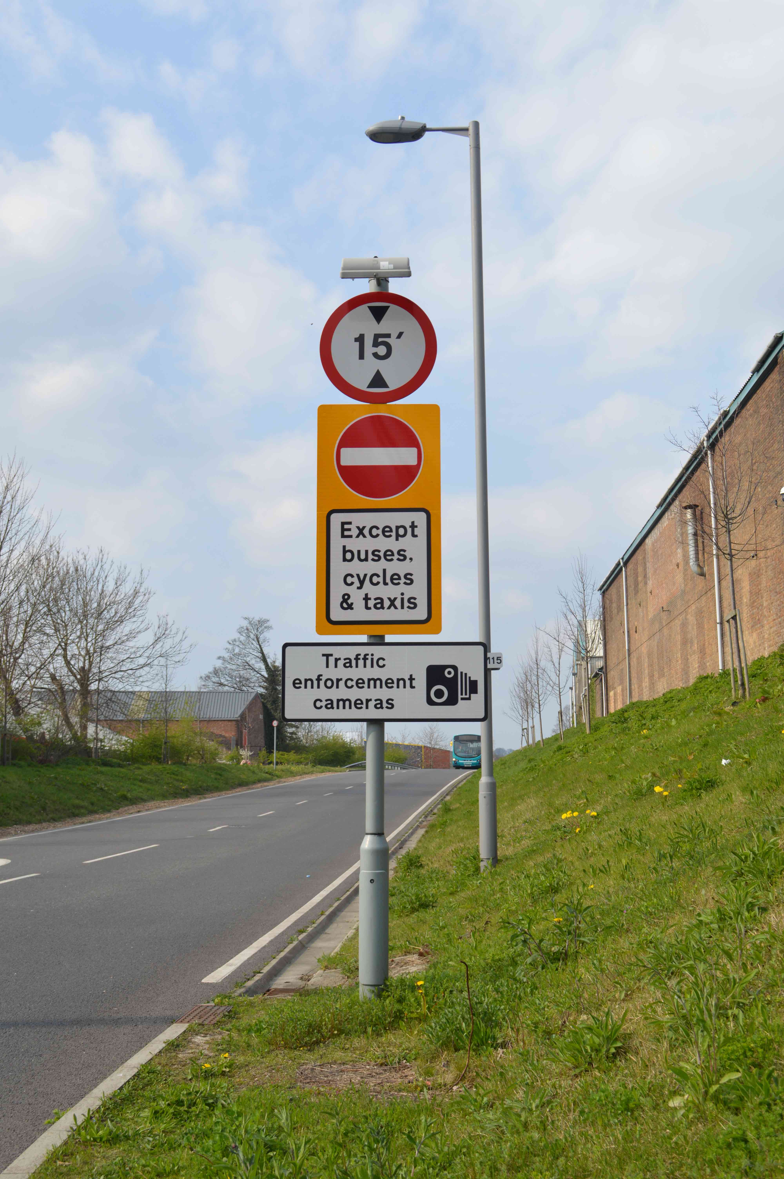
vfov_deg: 49.6
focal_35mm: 39
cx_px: 392
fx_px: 1276
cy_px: 590
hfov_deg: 34.1
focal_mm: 26
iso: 100
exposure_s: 1/250
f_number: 8
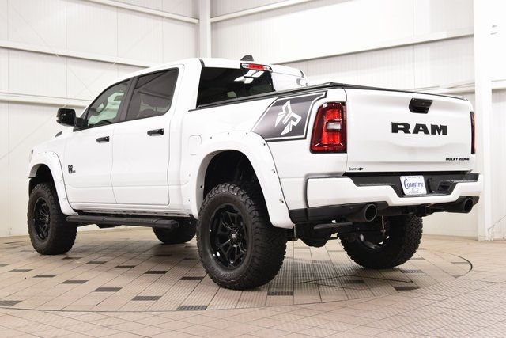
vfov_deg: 26.5
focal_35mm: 51
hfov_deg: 38.9
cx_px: 253
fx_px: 717
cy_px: 169
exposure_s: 1/60
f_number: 7.1
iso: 1600
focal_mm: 34
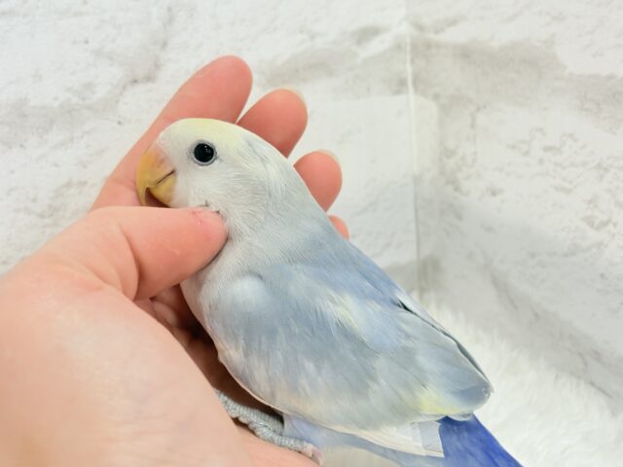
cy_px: 234
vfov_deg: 28.0
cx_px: 312
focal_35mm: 52
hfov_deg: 36.8
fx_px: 936
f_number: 1.6
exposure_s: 1/50
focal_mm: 5.96
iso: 50
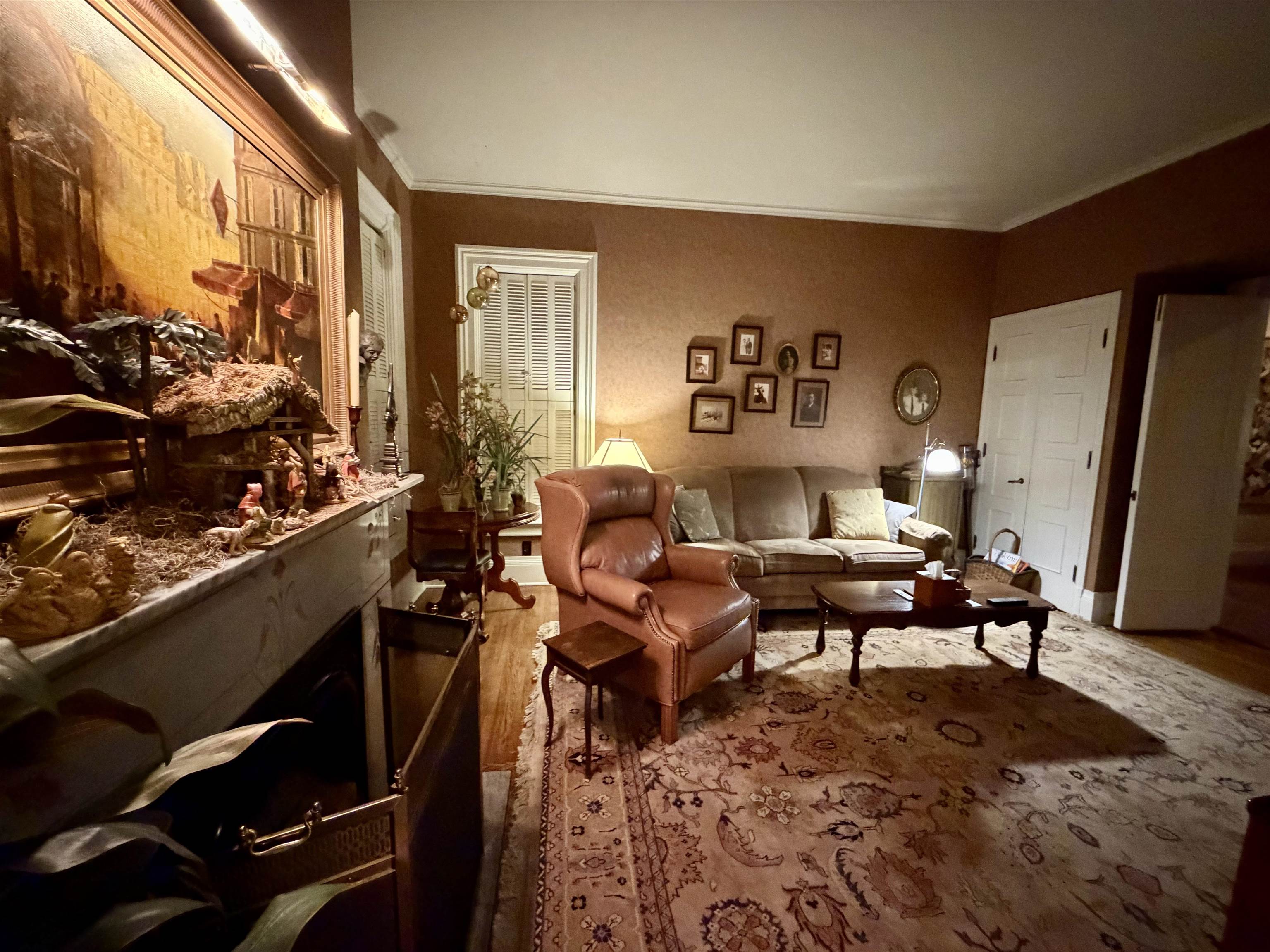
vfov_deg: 85.7
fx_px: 514
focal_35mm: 14
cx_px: 635
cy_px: 476
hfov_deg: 102.1
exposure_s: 1/40
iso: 1600
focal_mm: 2.22
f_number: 2.2
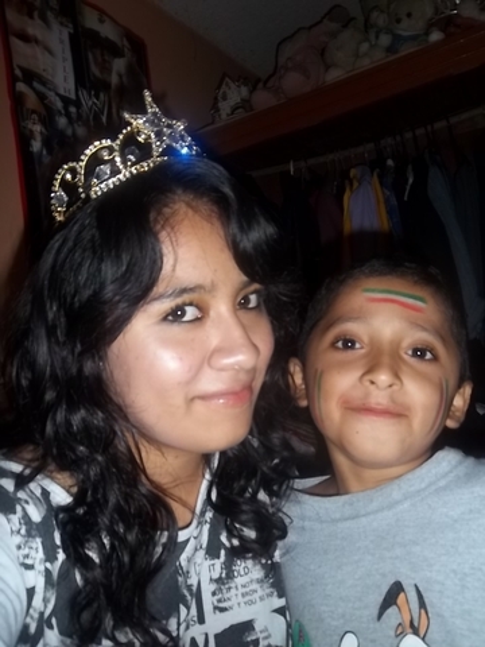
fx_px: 523
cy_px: 324
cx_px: 242
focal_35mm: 28
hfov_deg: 49.7
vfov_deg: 63.4
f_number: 3.5
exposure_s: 1/30
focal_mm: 5.05
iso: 64
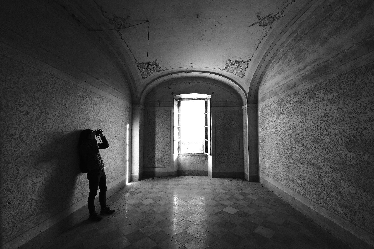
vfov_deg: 77.3
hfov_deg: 100.4
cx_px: 187
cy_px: 124
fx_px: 156
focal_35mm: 15
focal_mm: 10
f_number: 9
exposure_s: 1/30
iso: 640
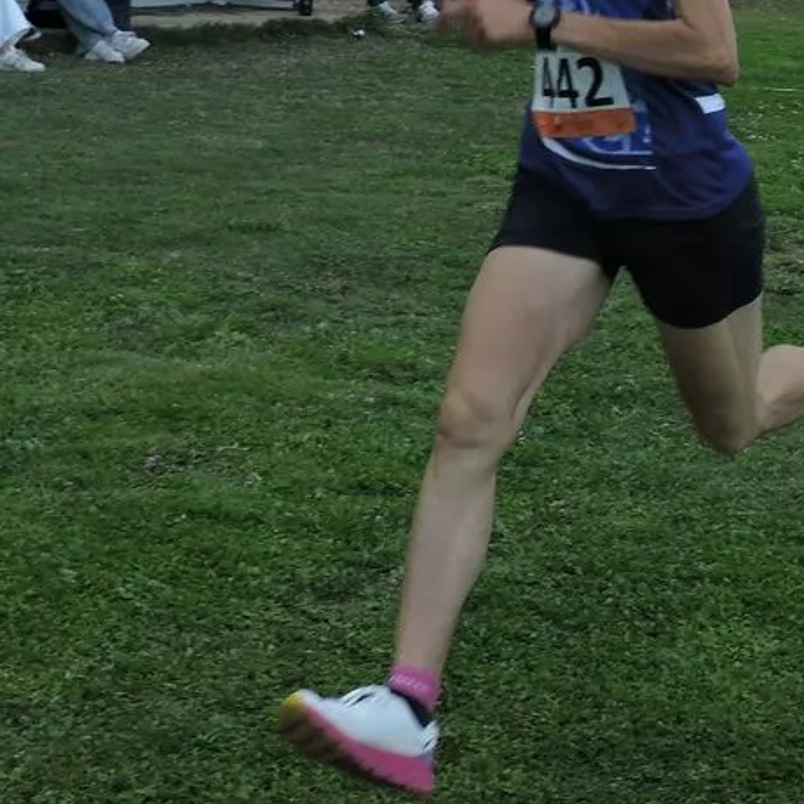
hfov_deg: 12.9
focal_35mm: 132
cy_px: 310
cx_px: 949
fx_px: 3469
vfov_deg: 13.2
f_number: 3.4
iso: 100
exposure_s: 1/250
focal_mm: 7.7
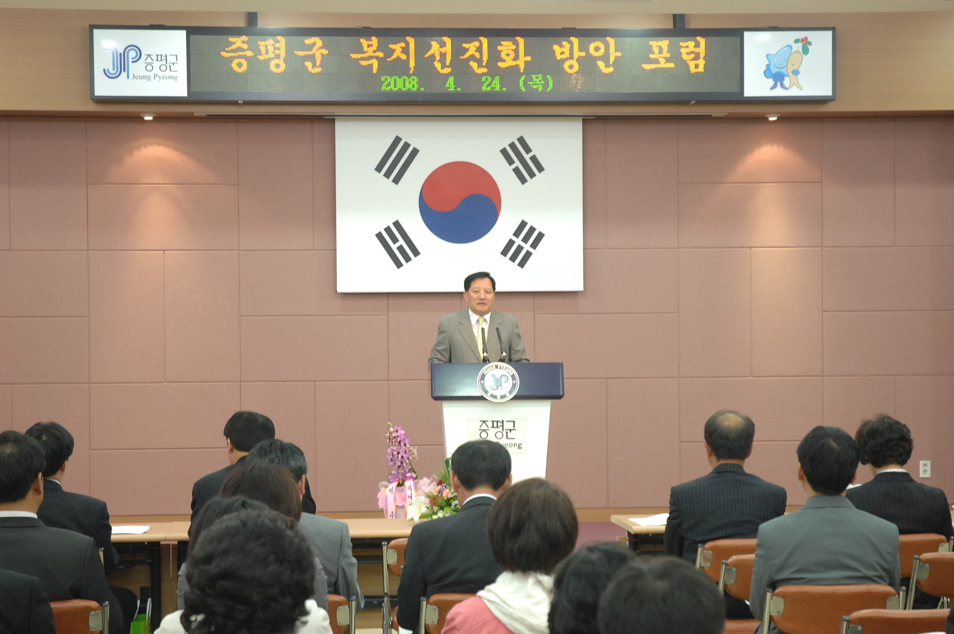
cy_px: 317
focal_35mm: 75
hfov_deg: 27.0
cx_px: 477
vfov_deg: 18.1
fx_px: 1985
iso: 800
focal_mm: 50
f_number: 4.5
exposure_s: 1/20
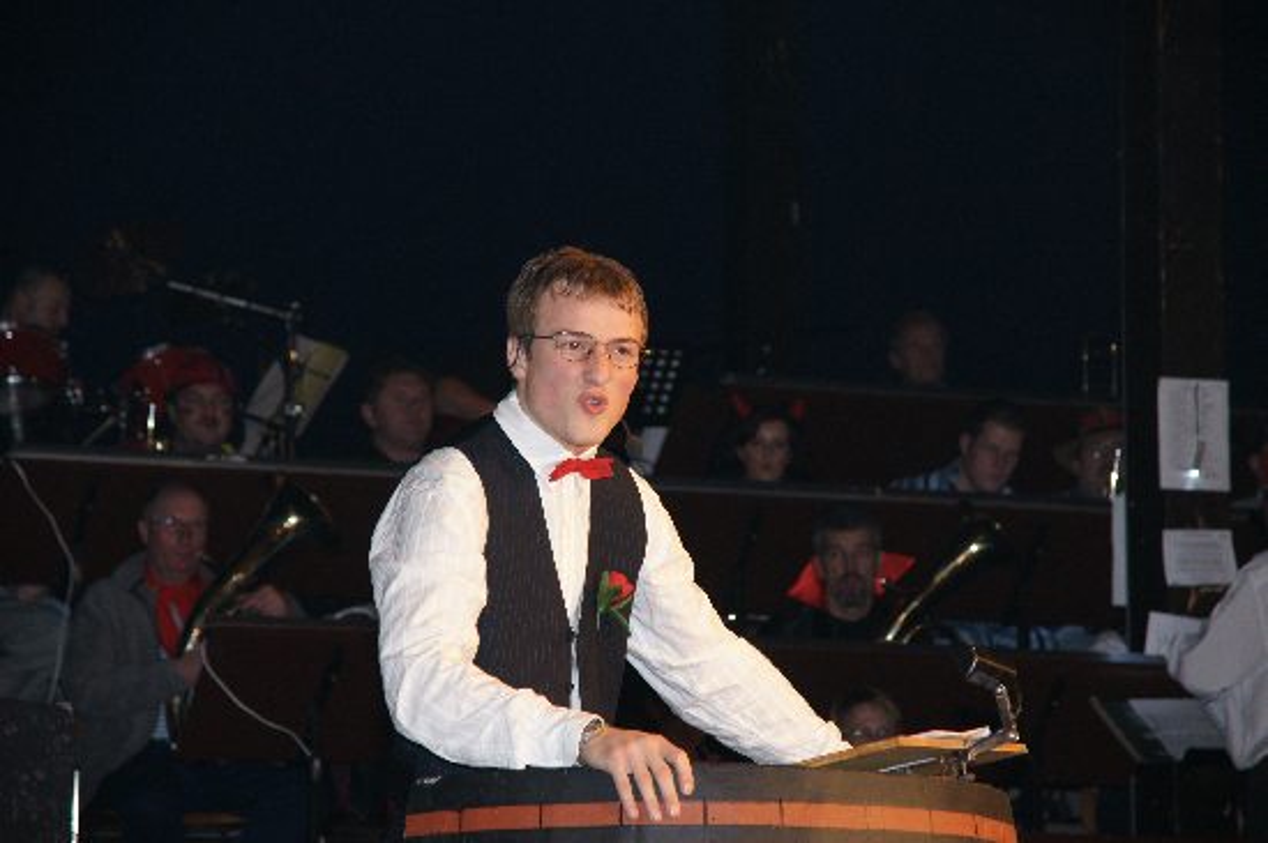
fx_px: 5544
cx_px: 634
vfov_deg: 8.7
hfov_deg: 13.0
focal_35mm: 158
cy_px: 422
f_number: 5.6
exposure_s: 1/125
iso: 800
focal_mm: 105
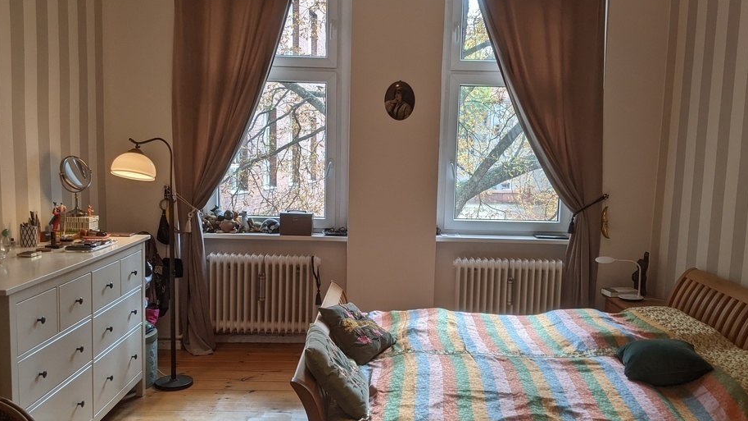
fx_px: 654
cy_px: 231
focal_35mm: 33
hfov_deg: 59.4
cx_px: 402
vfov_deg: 35.6
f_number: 1.8
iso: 58
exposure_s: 1/99.9
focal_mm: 4.44
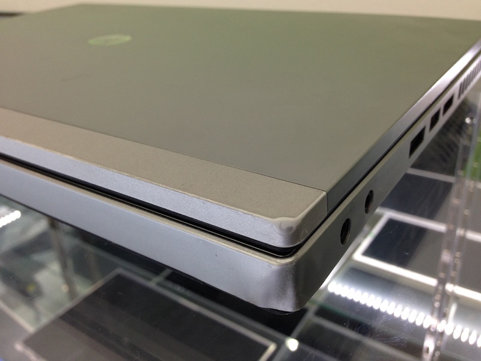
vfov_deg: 42.9
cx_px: 240
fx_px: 459
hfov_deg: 55.4
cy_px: 180
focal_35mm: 33
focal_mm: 4.12
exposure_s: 1/30
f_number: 2.4
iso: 50
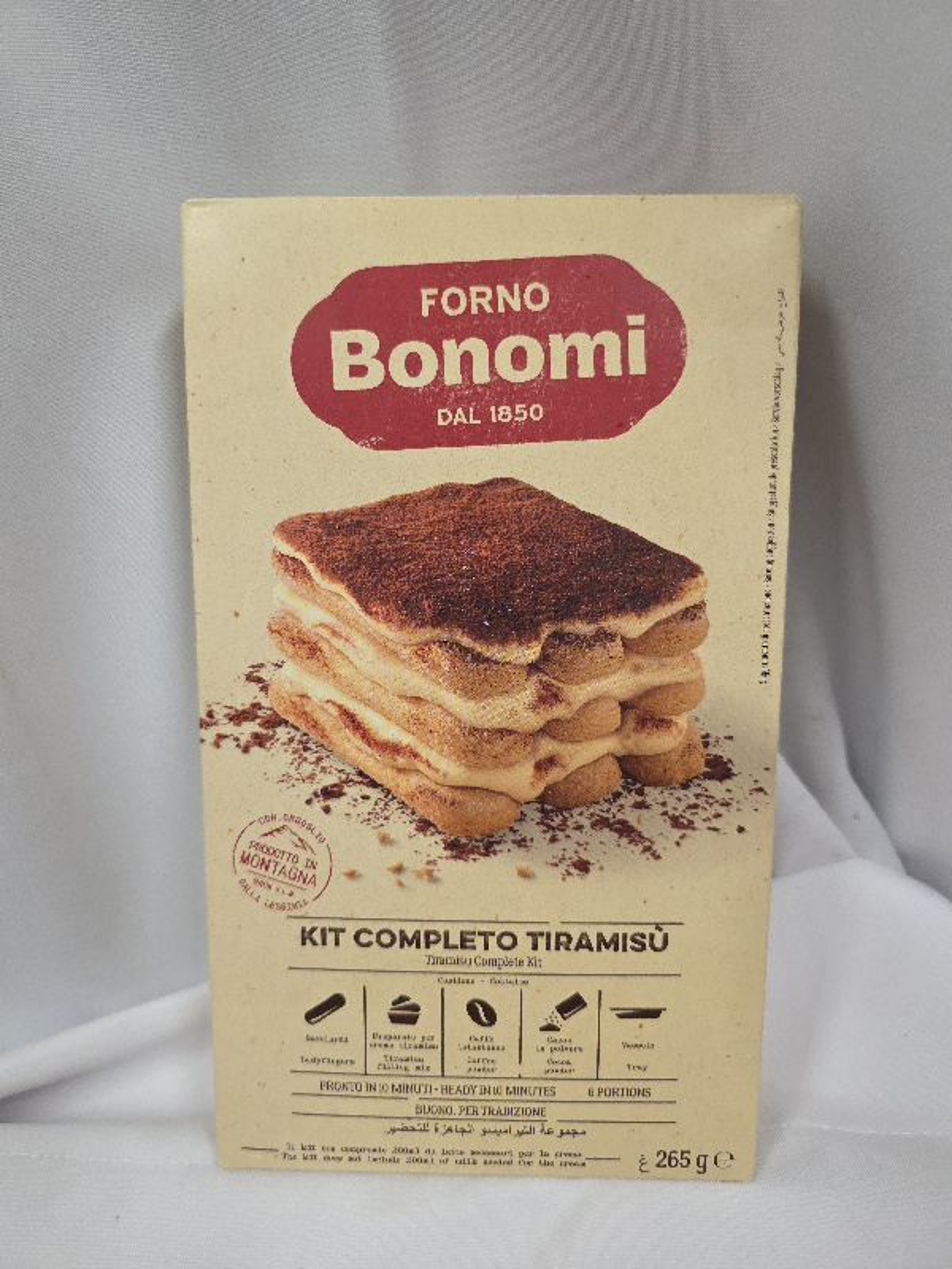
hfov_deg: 58.9
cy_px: 634
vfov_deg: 73.9
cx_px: 476
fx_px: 843
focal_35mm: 23
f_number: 1.7
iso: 400
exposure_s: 1/101
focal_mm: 6.3
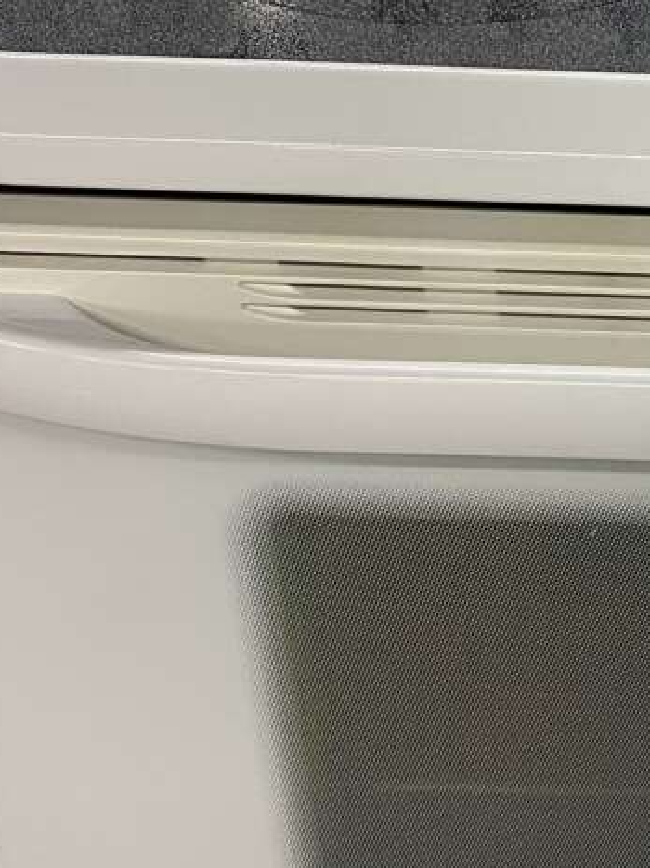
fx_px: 1954
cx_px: 813
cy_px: 318
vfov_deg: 24.9
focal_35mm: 78
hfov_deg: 17.8
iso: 160
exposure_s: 1/60
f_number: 1.8
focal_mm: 4.25
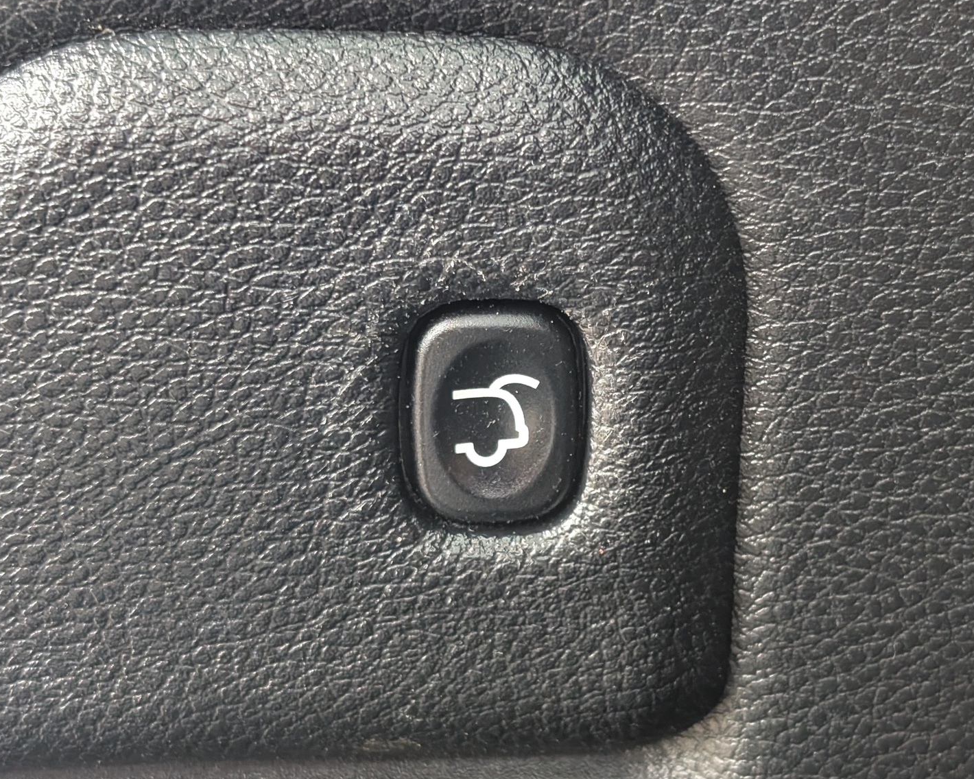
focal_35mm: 69
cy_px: 398
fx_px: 1989
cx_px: 544
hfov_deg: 27.5
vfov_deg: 22.2
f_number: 1.68
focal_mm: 6.9
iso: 351
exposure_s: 1/219
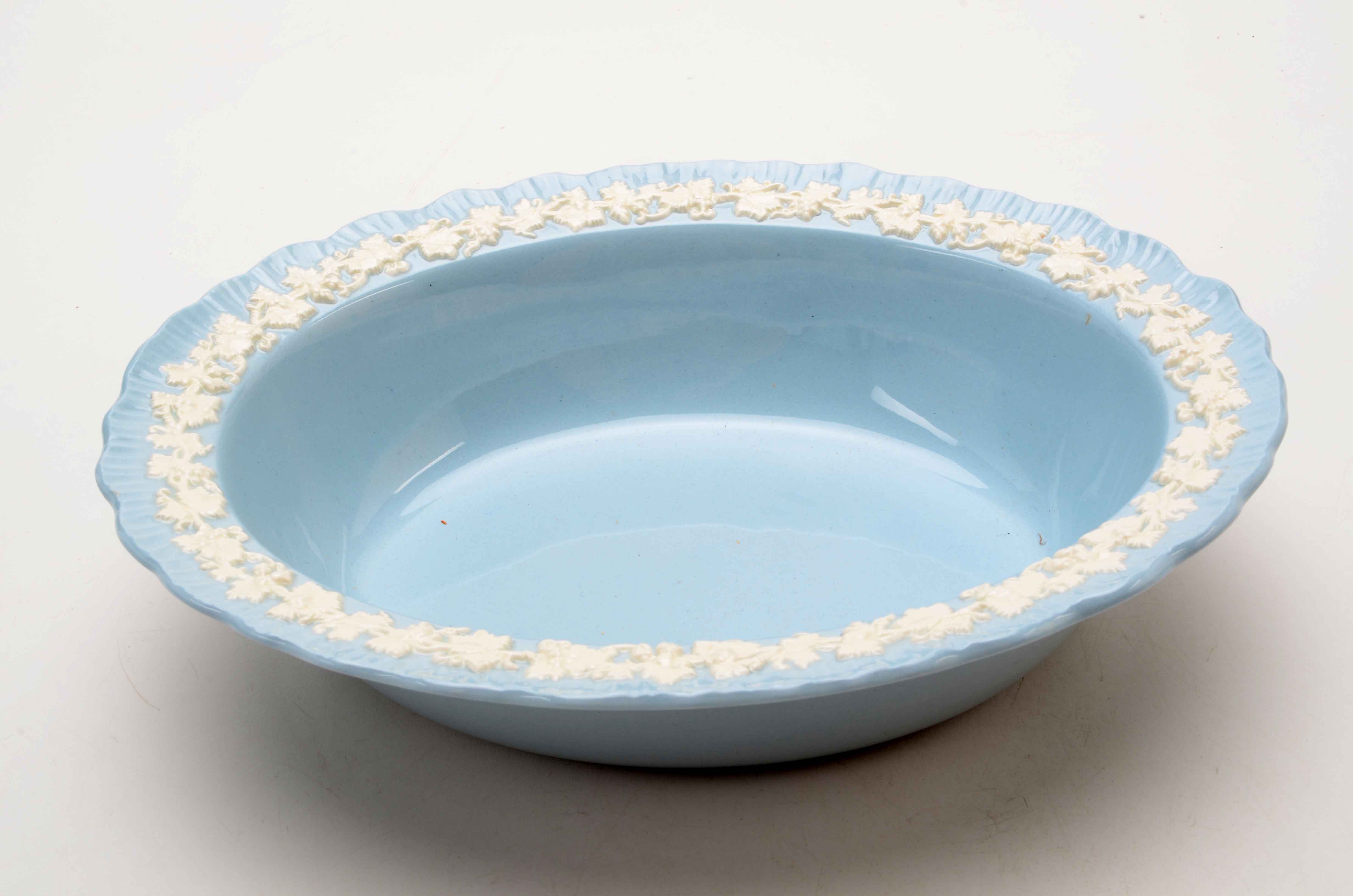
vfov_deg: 26.4
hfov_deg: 39.0
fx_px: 1913
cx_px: 676
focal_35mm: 51
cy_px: 448
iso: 100
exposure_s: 1/160
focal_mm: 34
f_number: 25
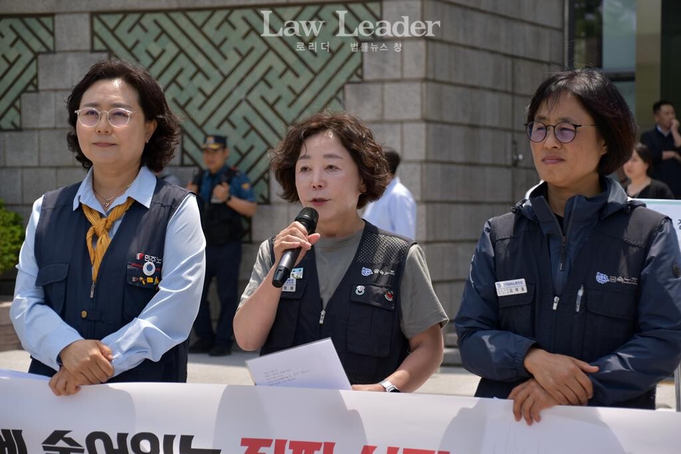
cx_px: 340
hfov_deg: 19.5
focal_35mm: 105
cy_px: 227
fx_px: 1986
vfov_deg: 13.0
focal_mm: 70
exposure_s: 1/500
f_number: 5.3
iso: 100
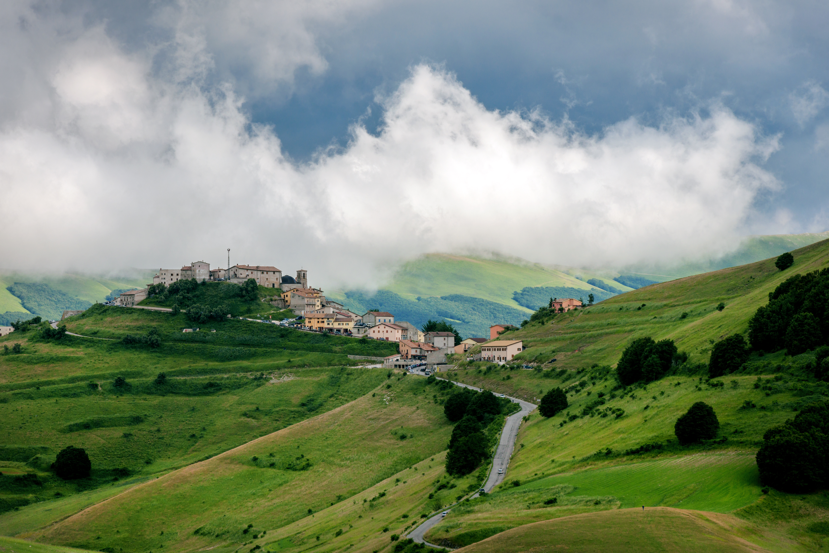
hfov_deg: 10.3
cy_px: 276
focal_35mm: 200
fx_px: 4605
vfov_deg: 6.9
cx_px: 414
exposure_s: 1/640
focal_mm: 200
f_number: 11
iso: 200
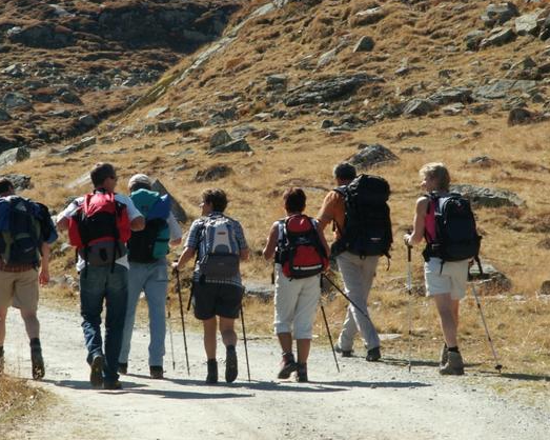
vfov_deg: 7.4
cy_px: 238
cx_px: 216
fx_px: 3401
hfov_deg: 9.2
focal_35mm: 209
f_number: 7.1
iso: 50
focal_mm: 28.68
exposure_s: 1/125
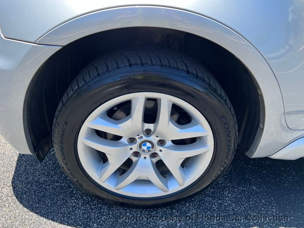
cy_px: 114
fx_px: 228
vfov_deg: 53.1
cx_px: 152
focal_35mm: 26
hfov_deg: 67.3
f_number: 1.5
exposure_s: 1/718
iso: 50
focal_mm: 5.7
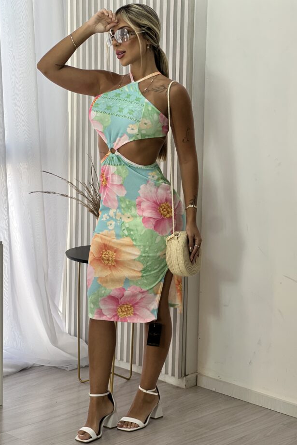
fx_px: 1003
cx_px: 142
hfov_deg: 16.8
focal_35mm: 81
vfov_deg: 25.1
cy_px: 224
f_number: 2.8
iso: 64
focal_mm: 9
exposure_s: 1/120
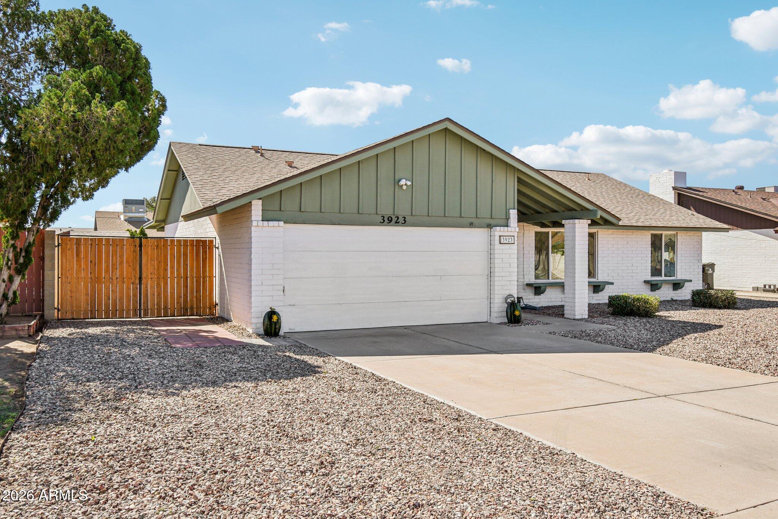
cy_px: 260
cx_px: 389
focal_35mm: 30
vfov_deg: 43.6
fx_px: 648
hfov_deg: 61.9
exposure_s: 1/320
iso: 100
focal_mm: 20
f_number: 8
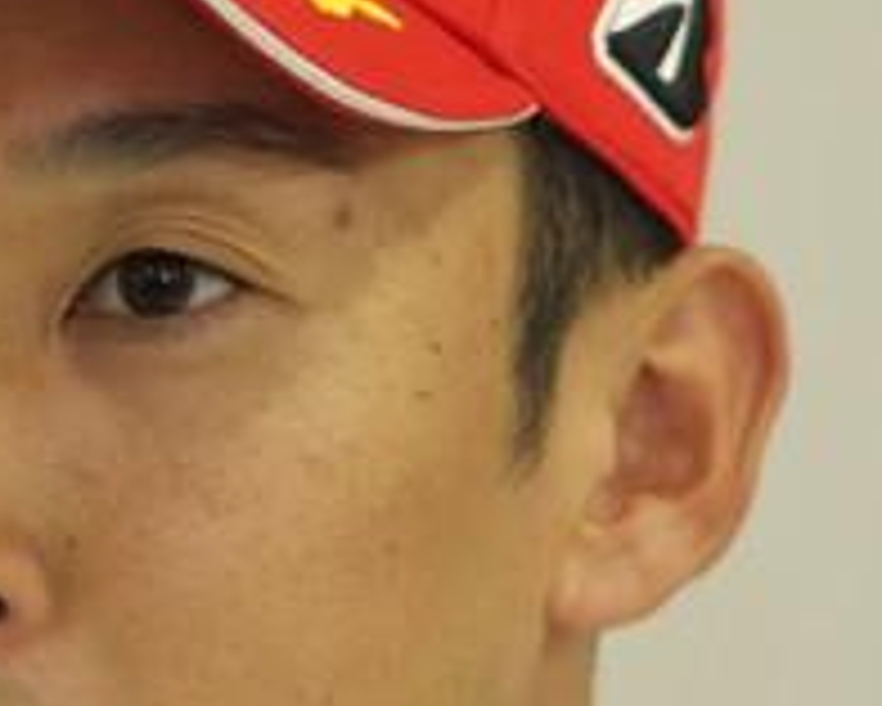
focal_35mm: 544
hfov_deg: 3.5
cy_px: 607
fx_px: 14208
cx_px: -207
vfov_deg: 2.8
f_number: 2.5
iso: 800
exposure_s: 1/125
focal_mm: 105
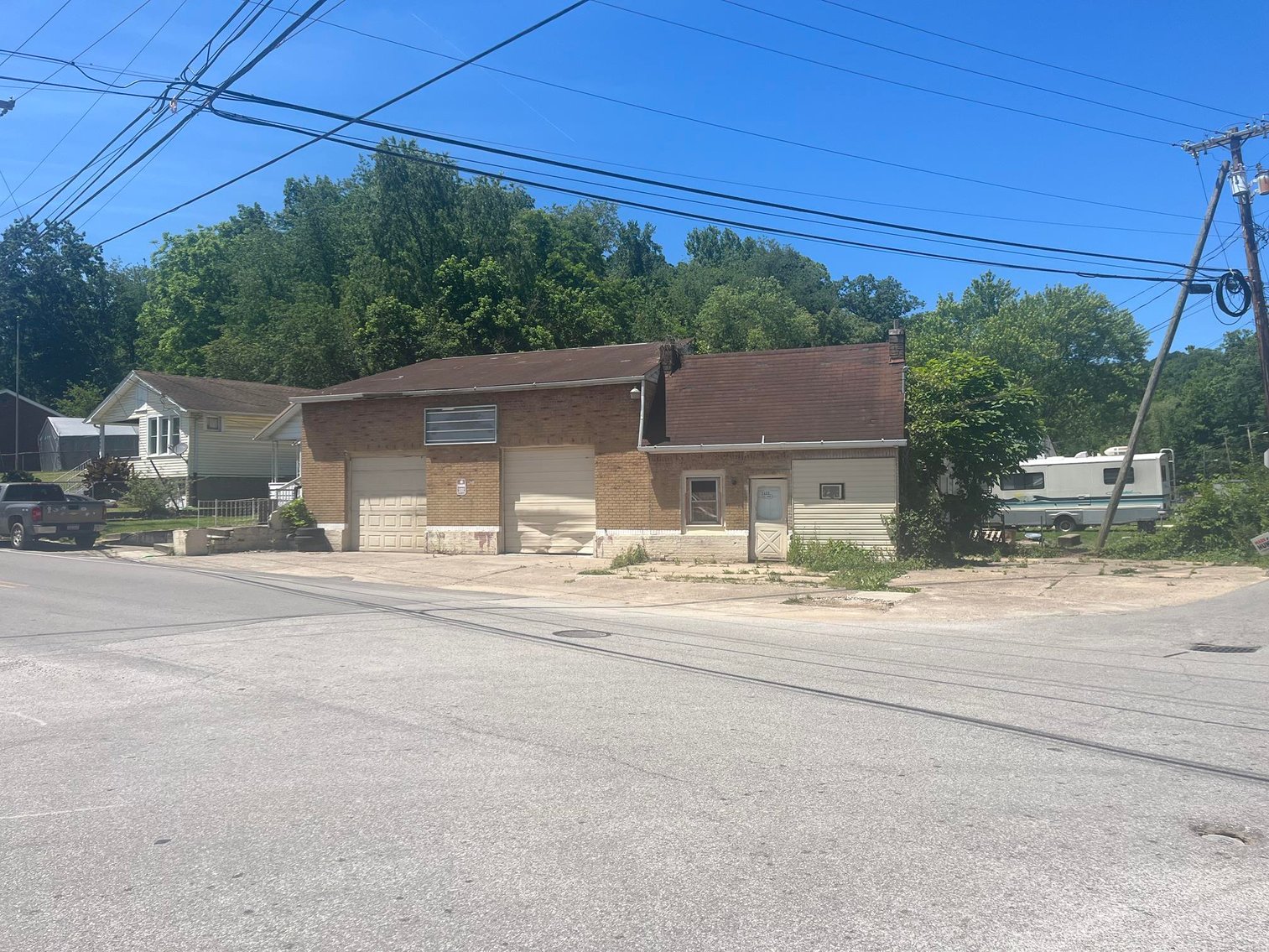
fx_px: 953
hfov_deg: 67.3
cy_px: 476
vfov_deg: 53.1
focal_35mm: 26
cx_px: 634
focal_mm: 5.1
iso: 50
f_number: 1.6
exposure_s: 1/3876
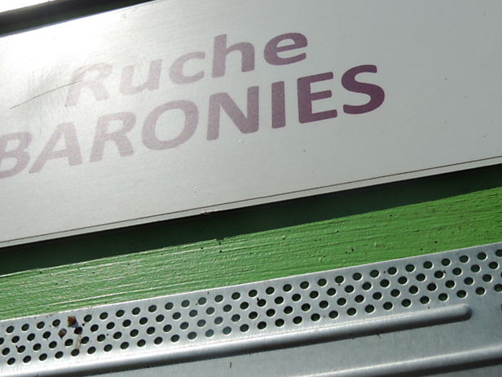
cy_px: 169
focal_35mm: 61
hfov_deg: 31.6
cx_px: 293
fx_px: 885
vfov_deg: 24.0
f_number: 5.5
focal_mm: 8.3
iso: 100
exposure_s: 1/1250
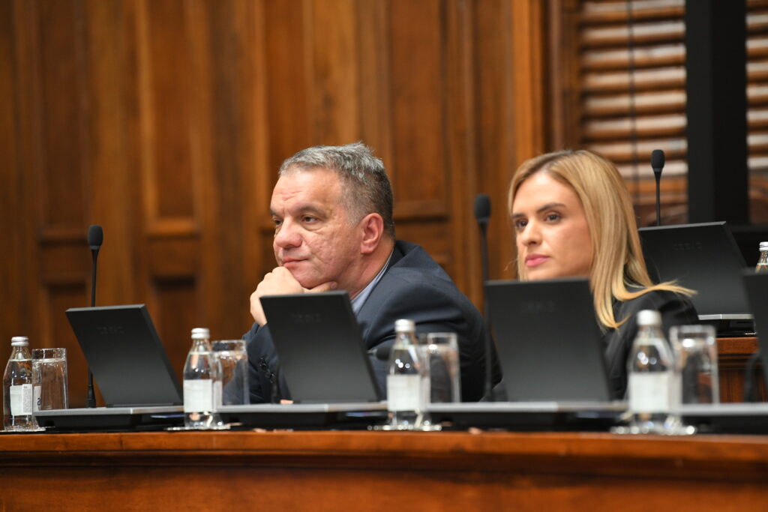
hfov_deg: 10.3
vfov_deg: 6.9
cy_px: 256
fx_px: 4267
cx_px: 384
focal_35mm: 200
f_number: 4
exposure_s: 1/250
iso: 2000
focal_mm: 200
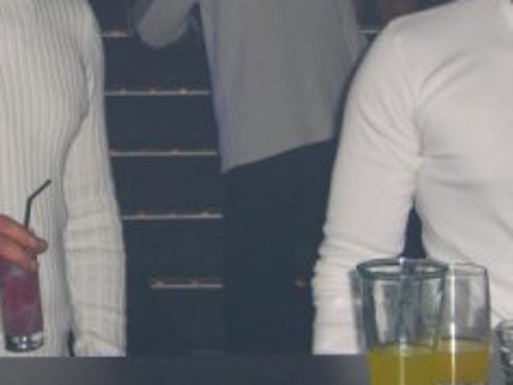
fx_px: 2149
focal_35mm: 145
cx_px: 174
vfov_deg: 10.2
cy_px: 63
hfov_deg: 13.6
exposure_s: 1/60
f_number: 3.6
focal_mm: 11.8
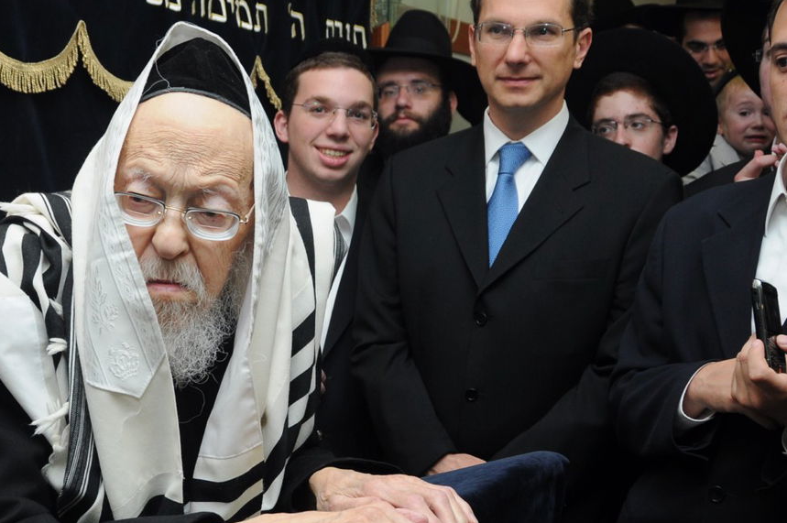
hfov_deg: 44.2
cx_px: 301
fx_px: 961
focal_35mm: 44
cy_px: 359
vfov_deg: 30.2
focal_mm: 18
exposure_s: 1/160
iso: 400
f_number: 3.5
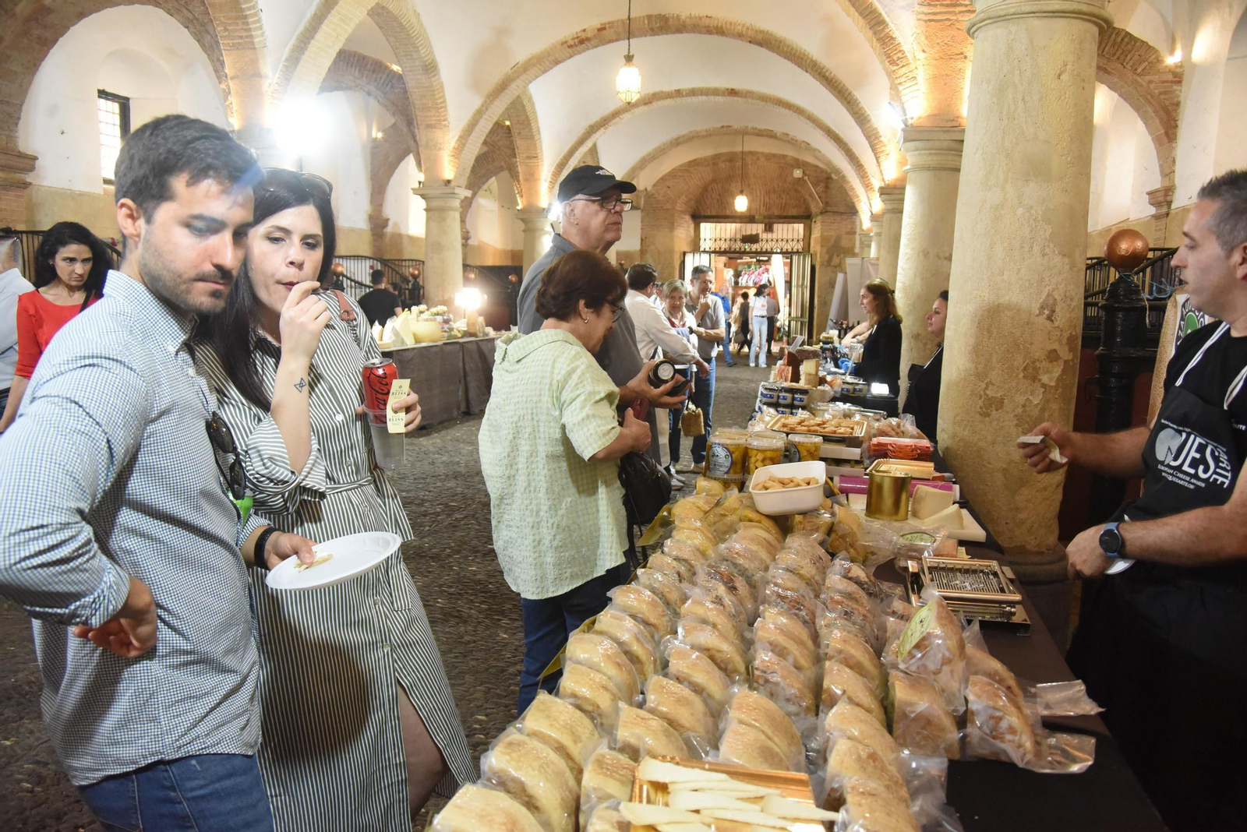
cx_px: 624
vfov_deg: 45.0
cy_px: 416
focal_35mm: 29
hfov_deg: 63.6
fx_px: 1005
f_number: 8
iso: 7200
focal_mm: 29
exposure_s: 1/200
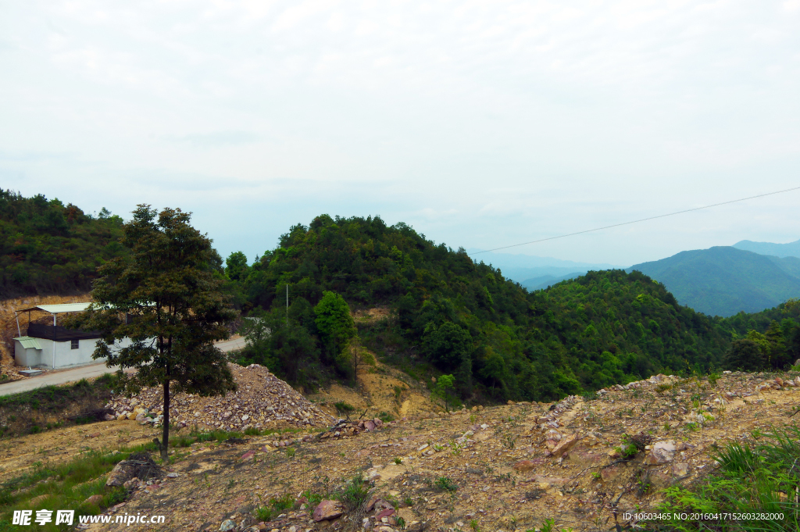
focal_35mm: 27
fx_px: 600
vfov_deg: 47.9
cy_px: 266
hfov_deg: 67.4
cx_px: 400
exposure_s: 1/80
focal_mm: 18
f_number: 16
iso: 200
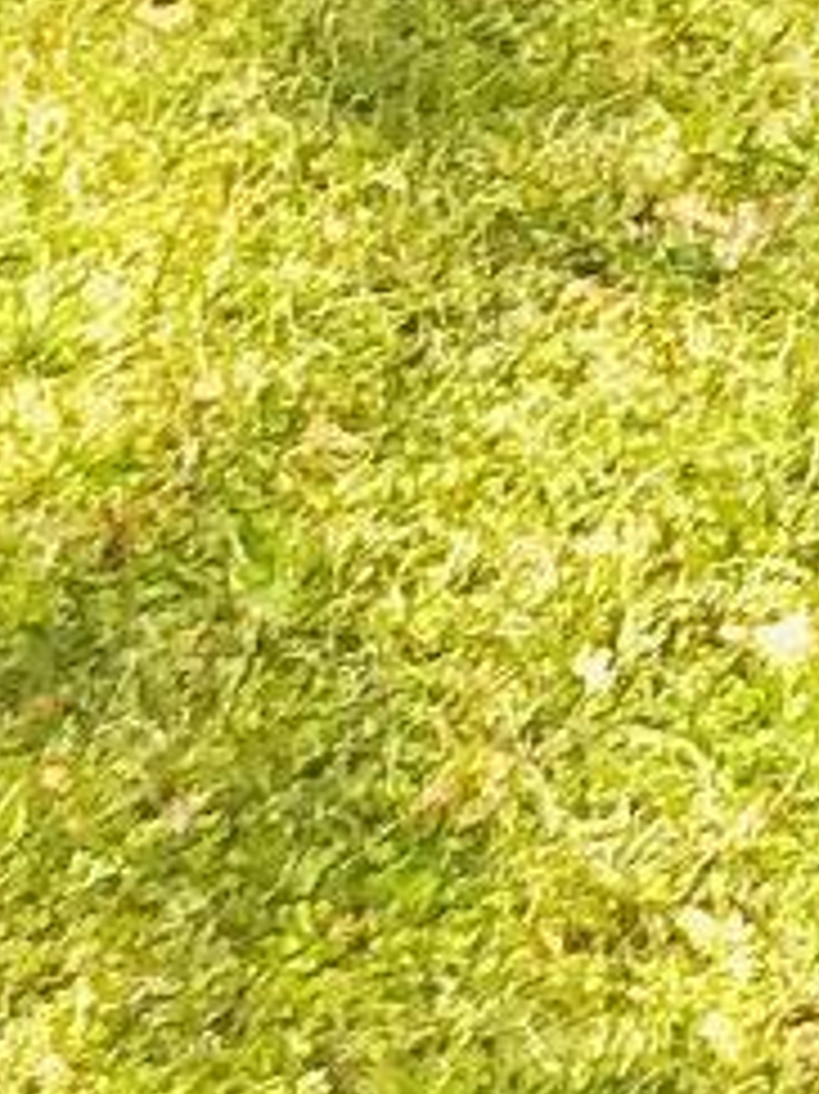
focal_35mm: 232
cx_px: 3258
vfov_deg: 8.0
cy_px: -1445
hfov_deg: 5.6
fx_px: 7325
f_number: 1.8
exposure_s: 1/2088
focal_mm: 3.99
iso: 20
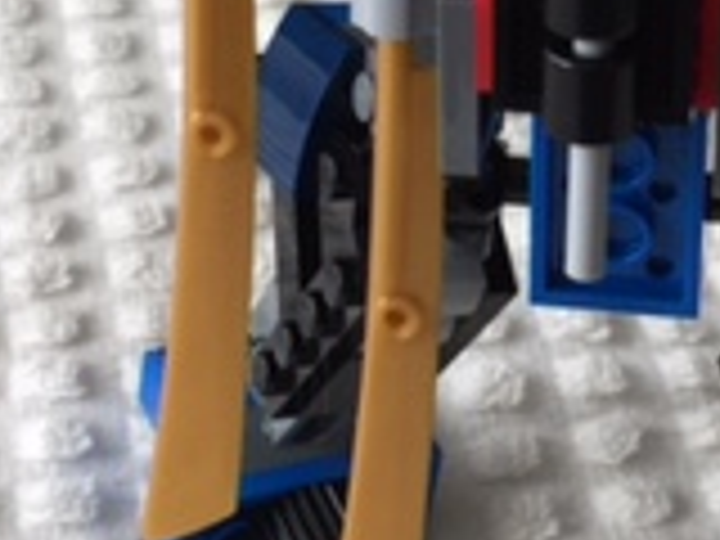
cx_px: 585
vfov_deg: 12.7
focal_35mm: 116
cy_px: 117
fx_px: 2413
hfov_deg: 16.8
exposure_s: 1/40
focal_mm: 4.15
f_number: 2.2
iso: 32
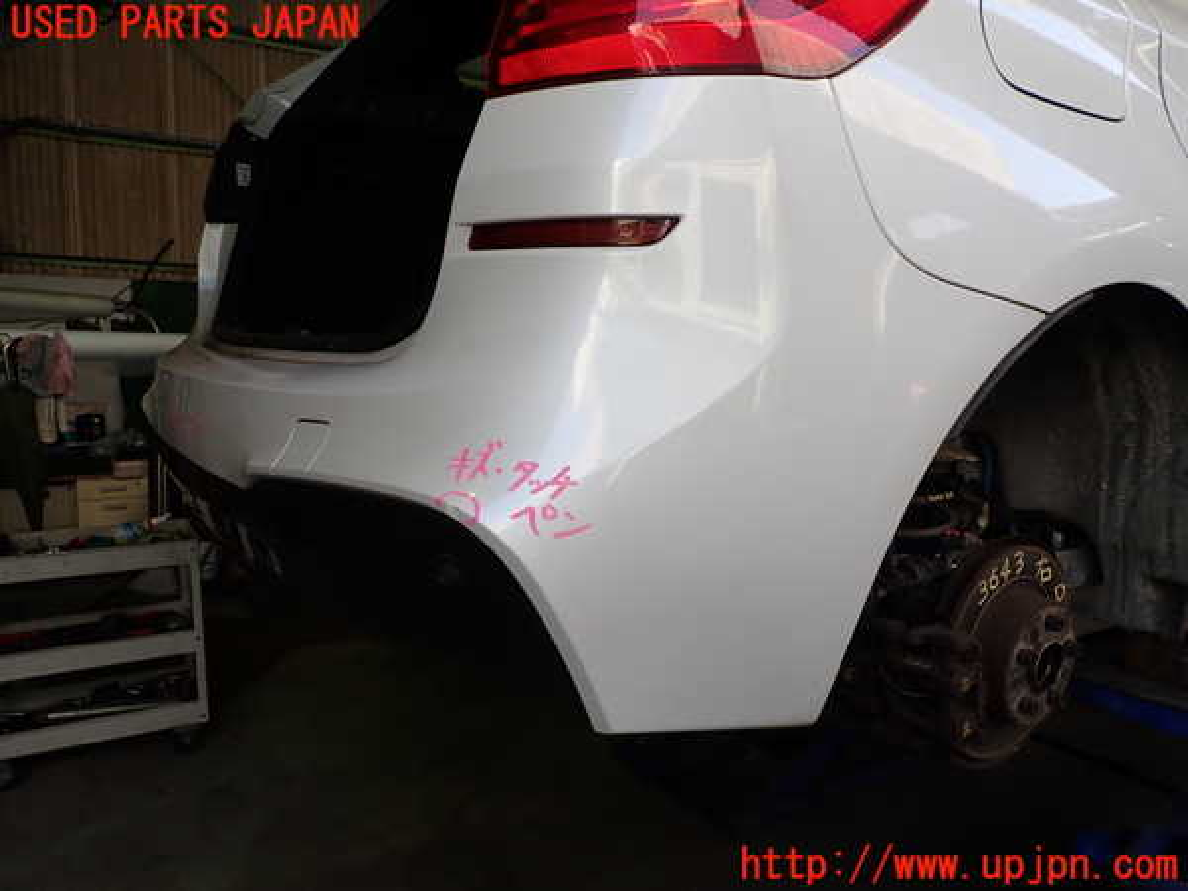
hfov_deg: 69.4
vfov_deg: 54.9
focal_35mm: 25
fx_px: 858
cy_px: 446
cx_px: 594
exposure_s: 1/125
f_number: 2.8
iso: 100
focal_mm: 4.5
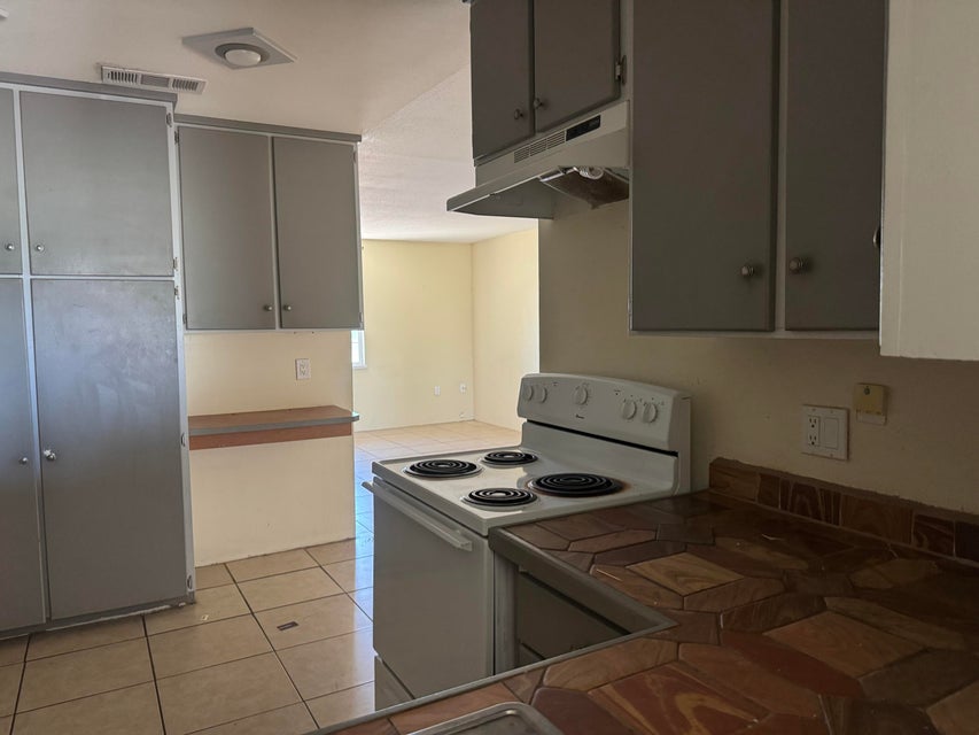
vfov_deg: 56.8
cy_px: 368
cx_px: 490
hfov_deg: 71.6
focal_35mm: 24
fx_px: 679
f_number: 1.78
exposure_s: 1/60
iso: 640
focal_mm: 6.76
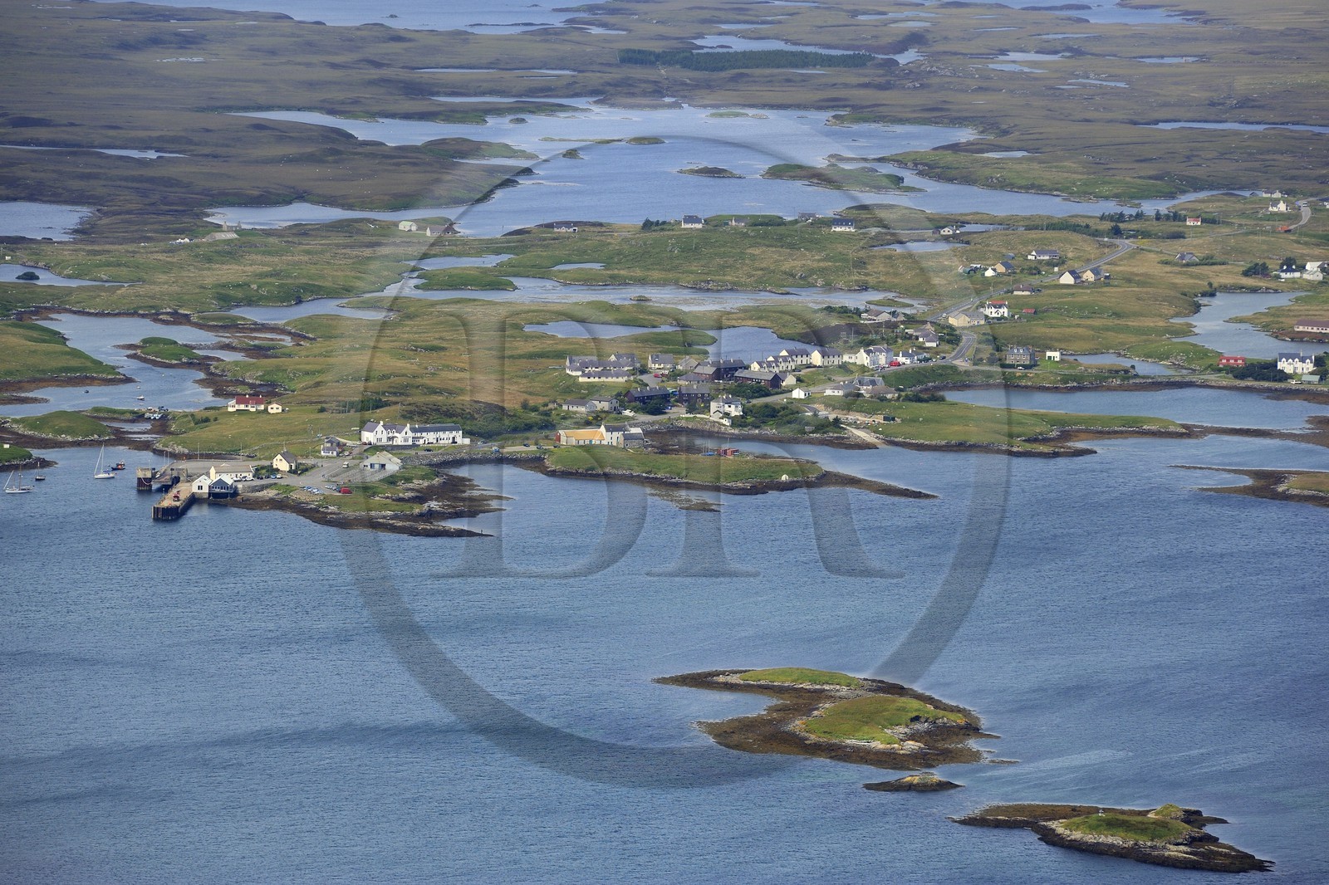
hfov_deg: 10.3
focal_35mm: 200
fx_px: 7381
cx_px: 664
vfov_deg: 6.9
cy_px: 442
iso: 200
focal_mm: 200
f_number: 7.1
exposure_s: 1/800
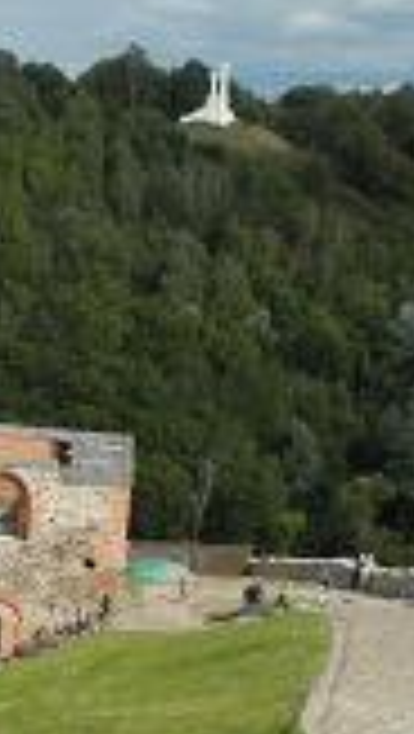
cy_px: 531
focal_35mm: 96
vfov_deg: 22.0
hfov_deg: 10.3
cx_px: -698
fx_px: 1869
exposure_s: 1/800
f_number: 5
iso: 100
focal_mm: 6
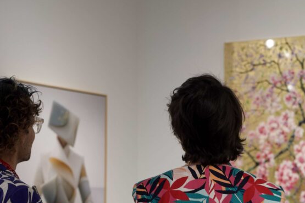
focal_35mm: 106
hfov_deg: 19.2
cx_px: 207
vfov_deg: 12.8
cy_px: 182
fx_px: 898
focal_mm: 49
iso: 1000
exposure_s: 1/160
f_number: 4
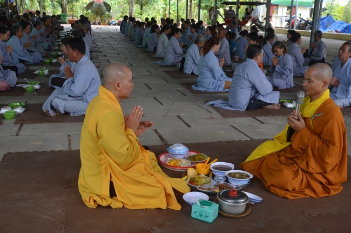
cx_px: 176
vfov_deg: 31.8
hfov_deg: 46.5
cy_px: 116
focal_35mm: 42
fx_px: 409
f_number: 6.3
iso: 400
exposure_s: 1/125
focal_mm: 28
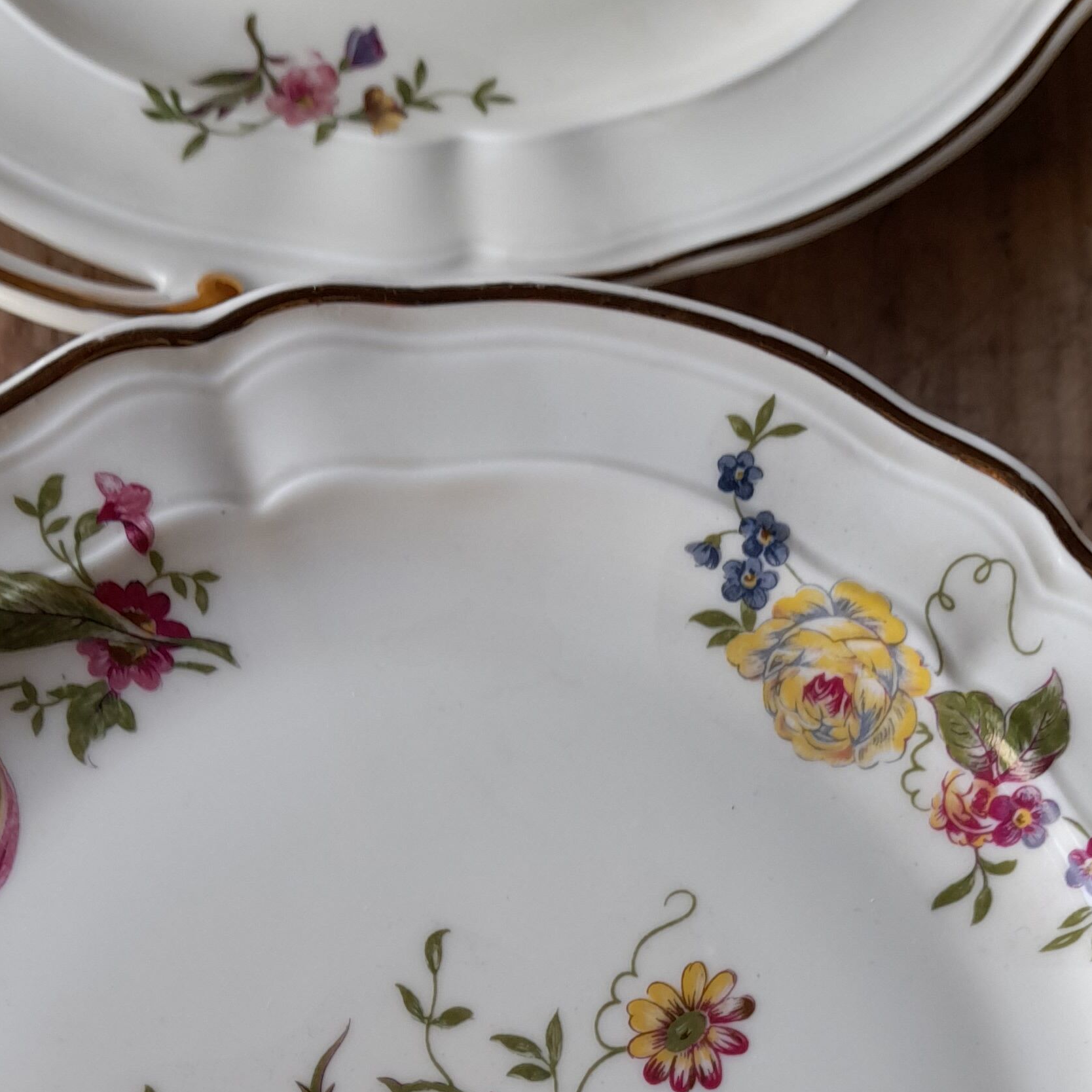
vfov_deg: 29.5
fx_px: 1892
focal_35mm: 53
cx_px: 426
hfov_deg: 32.1
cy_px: 1159
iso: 25
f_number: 2
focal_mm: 4.6
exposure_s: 1/60
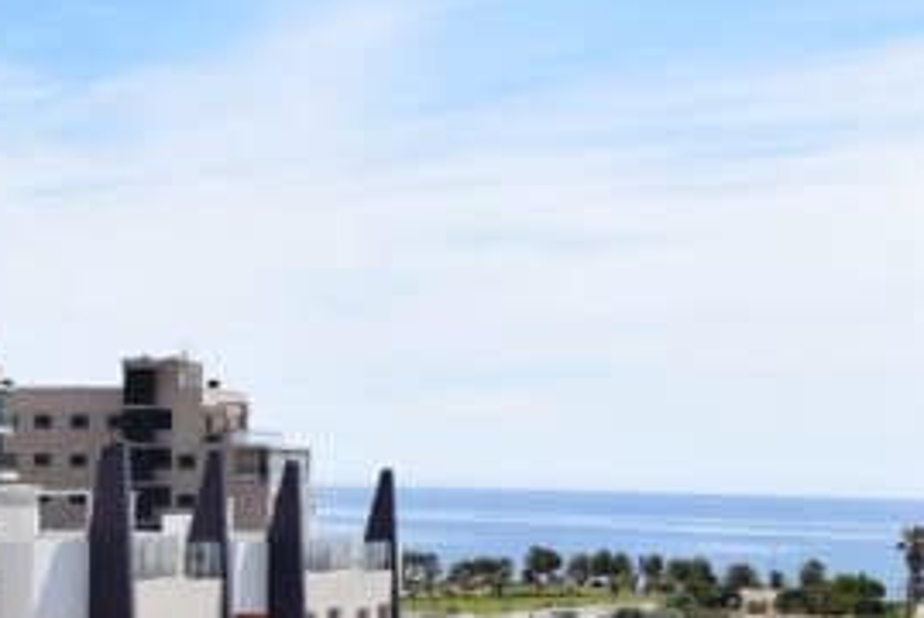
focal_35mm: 77
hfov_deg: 24.8
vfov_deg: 17.4
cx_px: -48
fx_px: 1978
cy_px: 597
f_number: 11
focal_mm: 18
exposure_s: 1/500
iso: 200
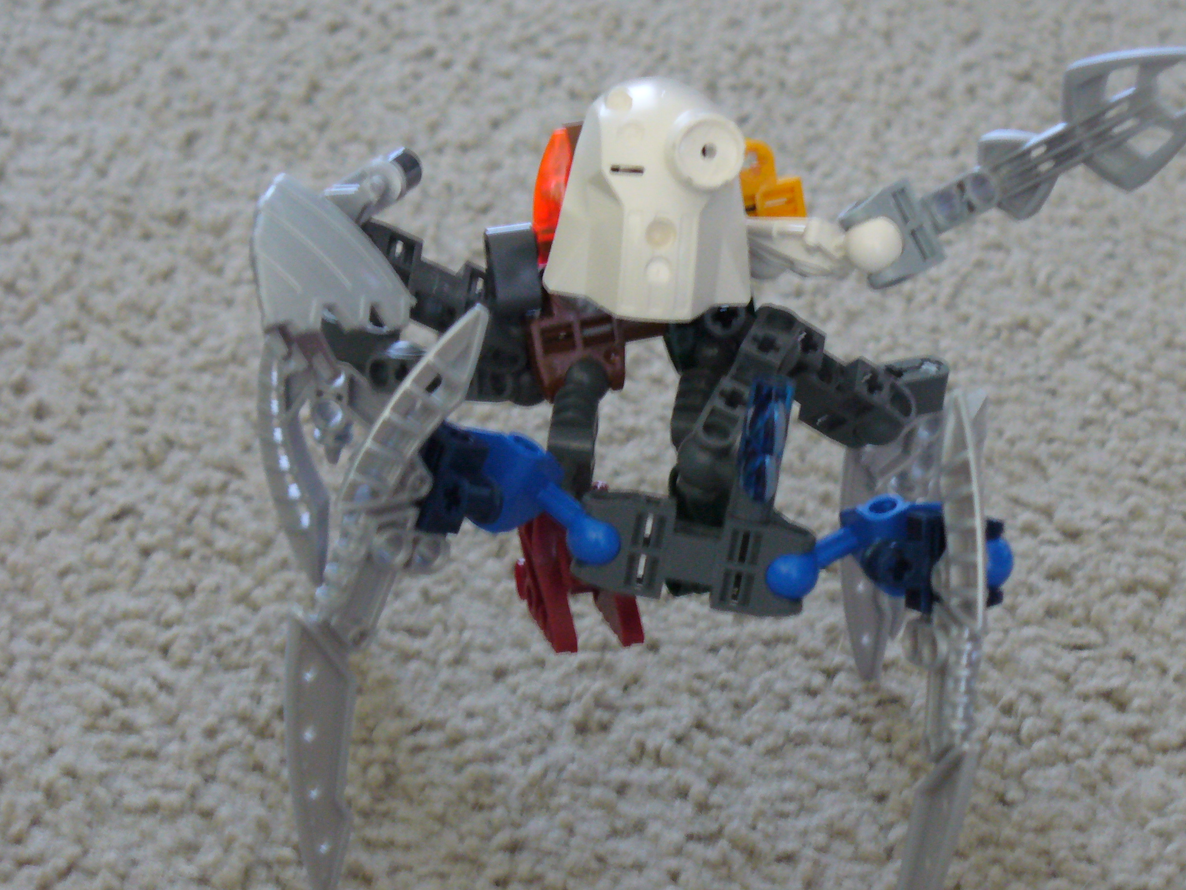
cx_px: 673
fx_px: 4386
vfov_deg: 11.6
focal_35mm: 128
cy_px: 443
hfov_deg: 15.4
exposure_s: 1/10
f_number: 3.6
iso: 200
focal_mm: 18.3
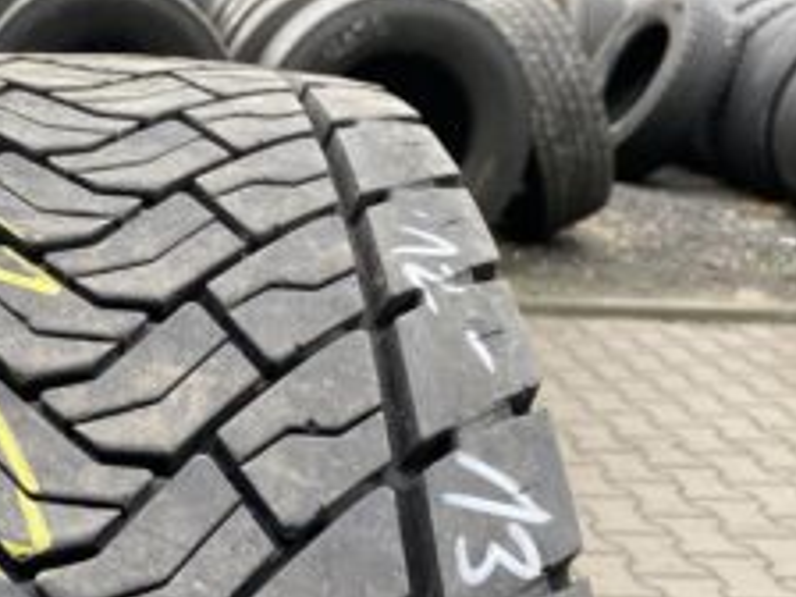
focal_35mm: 50
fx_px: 1150
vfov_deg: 28.1
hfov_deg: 36.4
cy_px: 524
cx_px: 117
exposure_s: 1/121
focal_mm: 4.25
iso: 100
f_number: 1.8
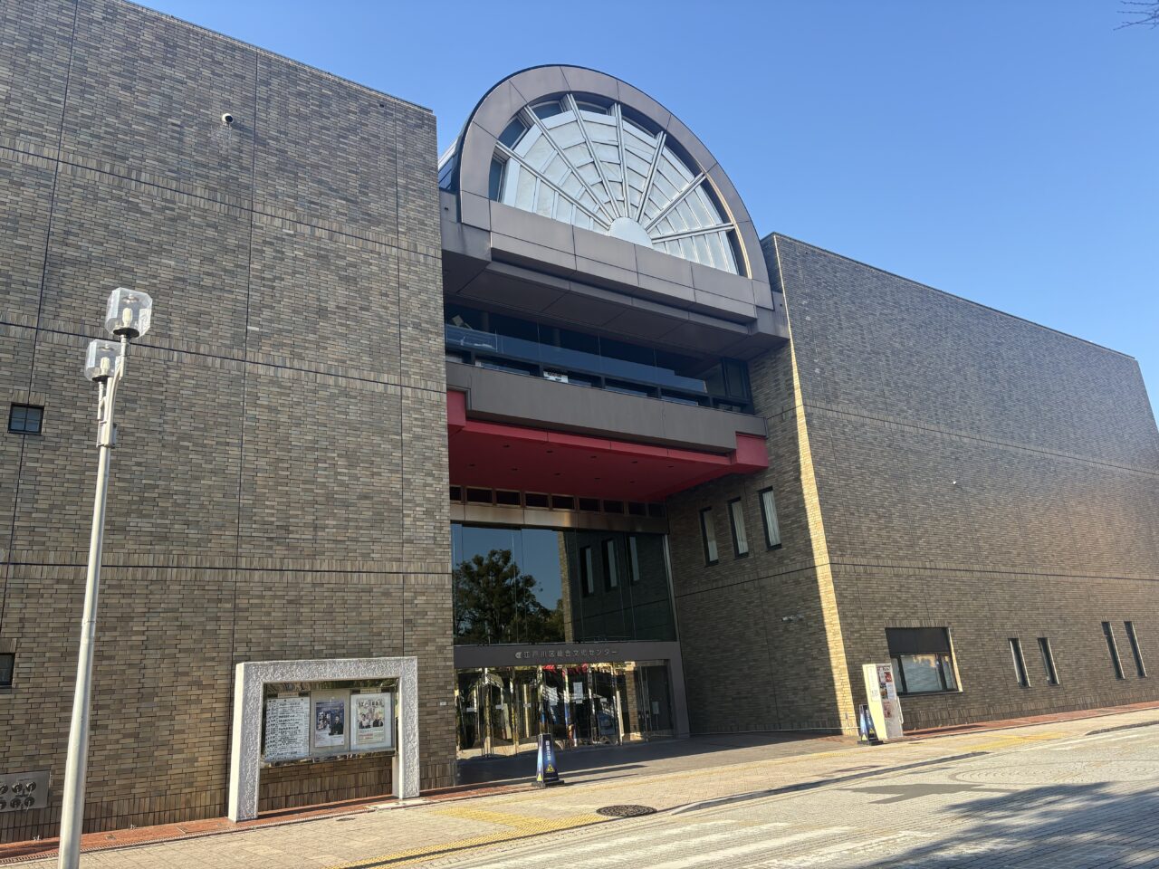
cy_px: 434
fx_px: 871
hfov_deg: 67.3
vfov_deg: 53.1
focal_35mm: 26
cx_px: 580
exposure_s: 1/1032
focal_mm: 5.96
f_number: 1.6
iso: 50
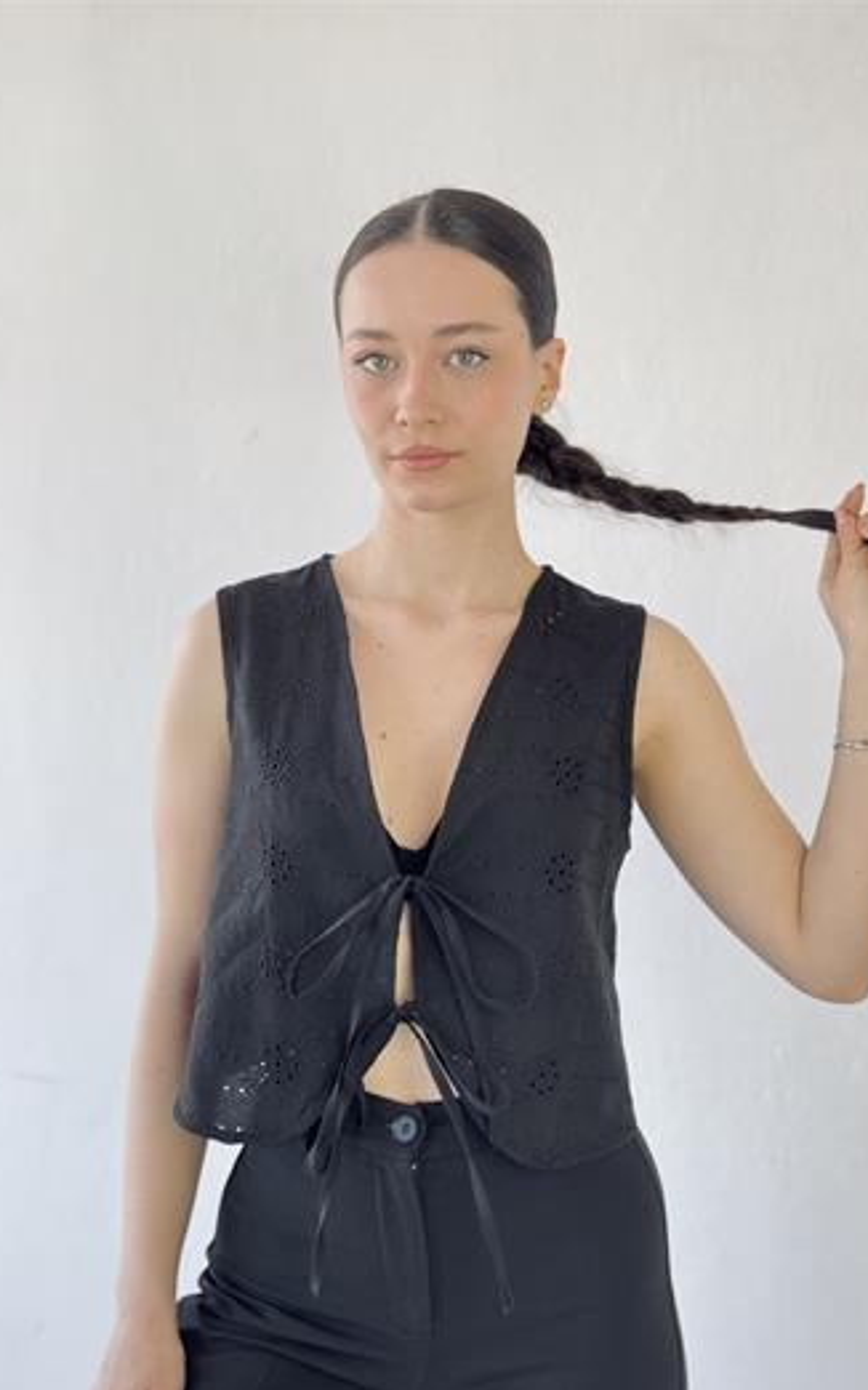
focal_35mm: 52
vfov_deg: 38.9
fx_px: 1969
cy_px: 707
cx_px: 450
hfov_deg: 24.9
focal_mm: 6.76
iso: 100
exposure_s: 1/100
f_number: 1.78
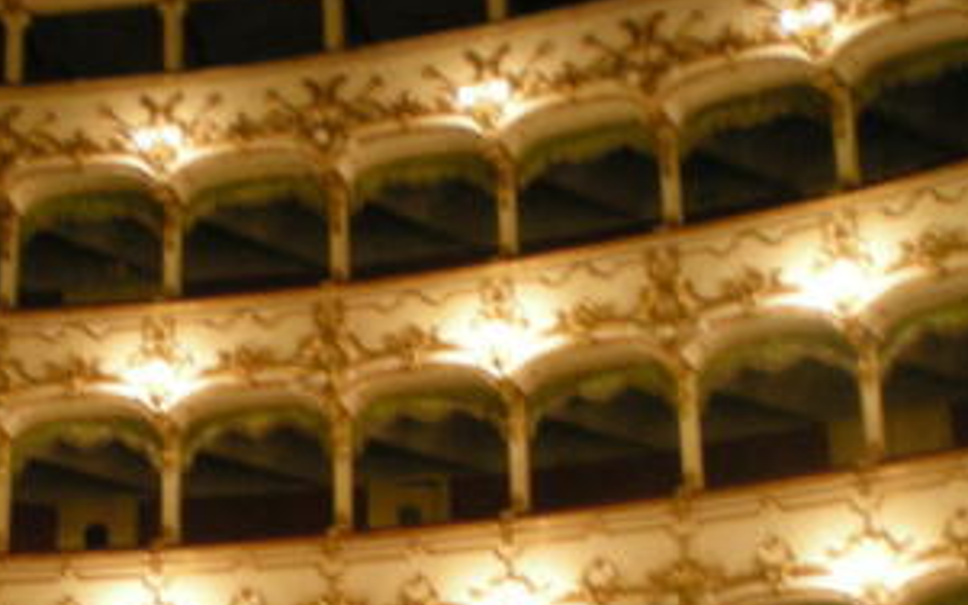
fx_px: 1767
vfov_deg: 18.9
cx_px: 248
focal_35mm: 67
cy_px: 587
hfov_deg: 30.2
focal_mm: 6.3
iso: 300
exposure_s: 1/8
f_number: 3.1
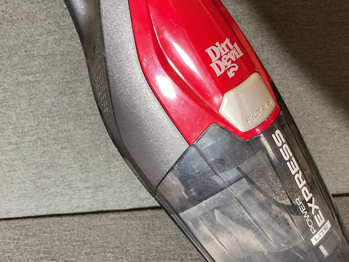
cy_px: 151
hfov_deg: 39.1
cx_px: 273
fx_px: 474
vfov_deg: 30.8
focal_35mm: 47
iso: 250
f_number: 1.8
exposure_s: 1/25
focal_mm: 3
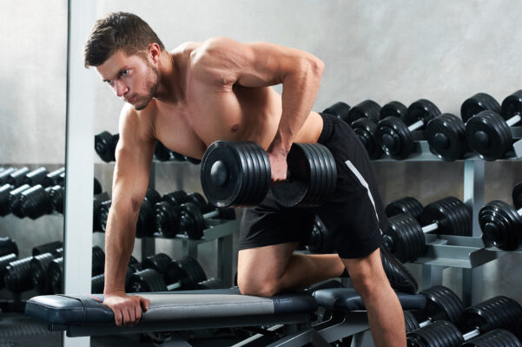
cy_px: 174
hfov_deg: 23.9
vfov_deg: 16.1
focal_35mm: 85
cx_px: 261
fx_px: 1232
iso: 200
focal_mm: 85
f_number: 6.3
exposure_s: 1/200
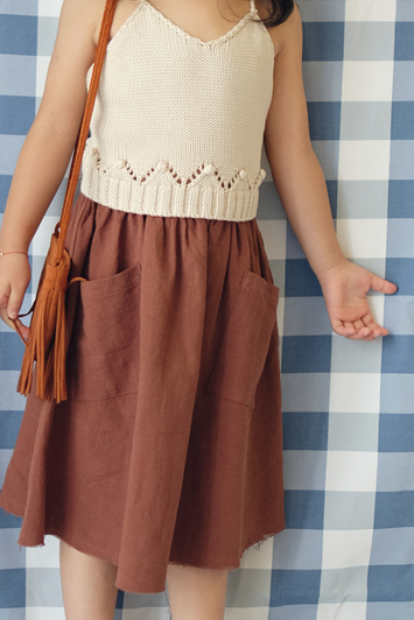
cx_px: 178
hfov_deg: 18.4
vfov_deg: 27.2
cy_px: 234
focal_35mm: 74
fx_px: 1276
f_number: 1.4
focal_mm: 23
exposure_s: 1/60
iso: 320
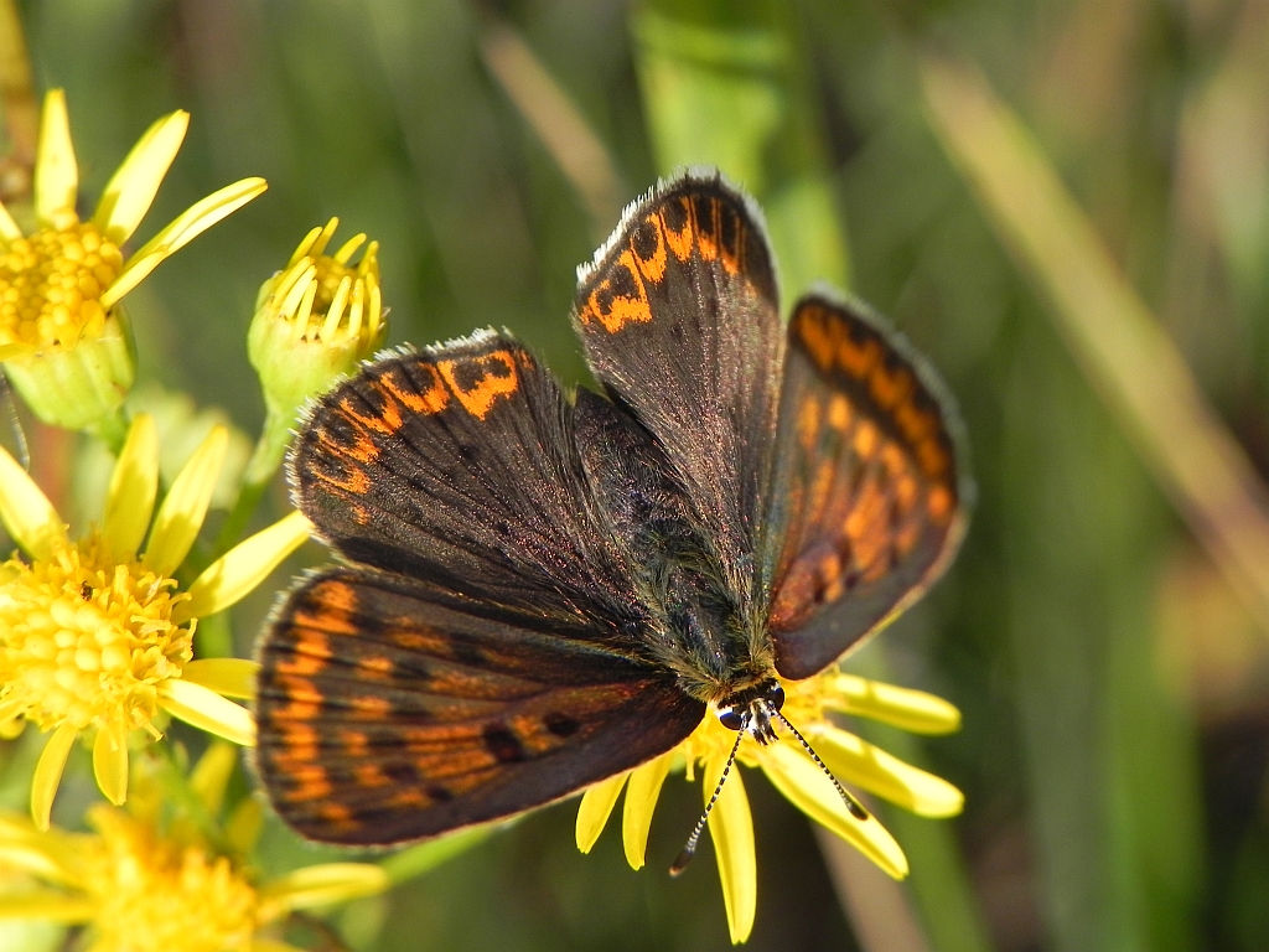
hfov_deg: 20.7
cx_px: 634
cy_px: 476
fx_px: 3483
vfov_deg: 15.6
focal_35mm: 95
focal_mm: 16.9
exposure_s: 1/547
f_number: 4
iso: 160
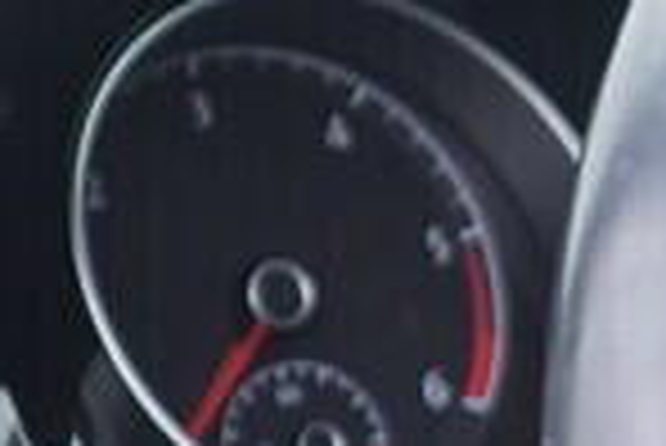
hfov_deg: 7.9
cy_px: 637
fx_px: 4611
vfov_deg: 5.5
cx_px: 1282
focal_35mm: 249
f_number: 2.8
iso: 200
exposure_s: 1/40
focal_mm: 24
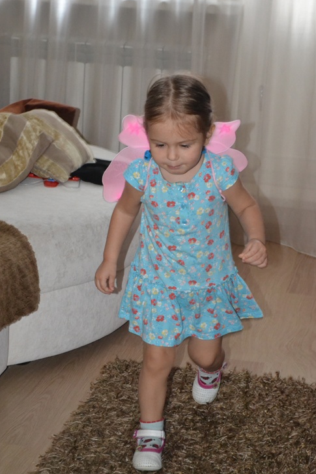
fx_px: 1001
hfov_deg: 17.9
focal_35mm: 76
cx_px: 162
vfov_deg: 26.7
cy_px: 245
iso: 3200
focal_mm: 48
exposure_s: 1/60
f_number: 5.6
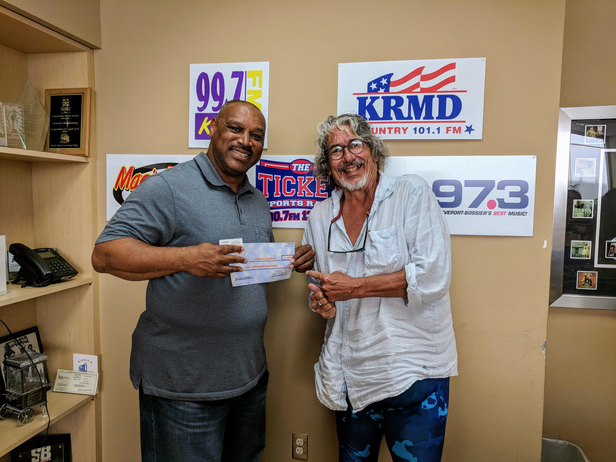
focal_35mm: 26
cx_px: 308
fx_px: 463
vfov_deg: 53.1
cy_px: 231
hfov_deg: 67.3
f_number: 2
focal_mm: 4.67
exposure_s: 1/120
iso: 98
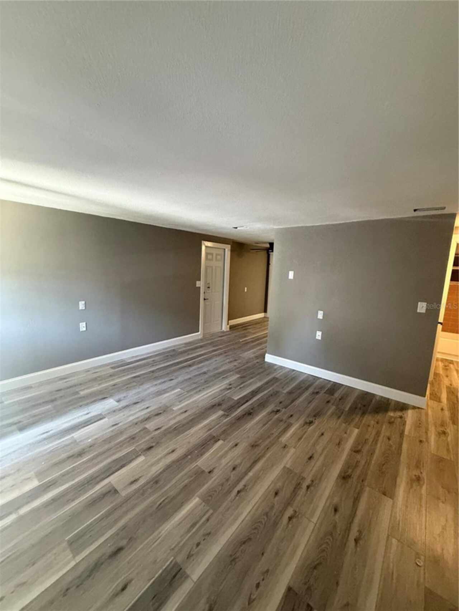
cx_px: 230
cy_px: 306
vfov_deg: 102.1
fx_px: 247
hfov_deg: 85.7
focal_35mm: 14
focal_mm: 2.22
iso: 500
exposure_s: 1/60
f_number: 2.2
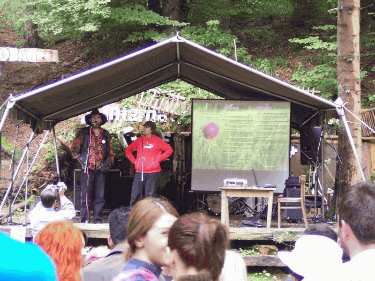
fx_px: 986
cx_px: 188
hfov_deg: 21.5
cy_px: 140
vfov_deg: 16.2
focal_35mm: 91
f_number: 4.1
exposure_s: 1/10
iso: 200
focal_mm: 18.7
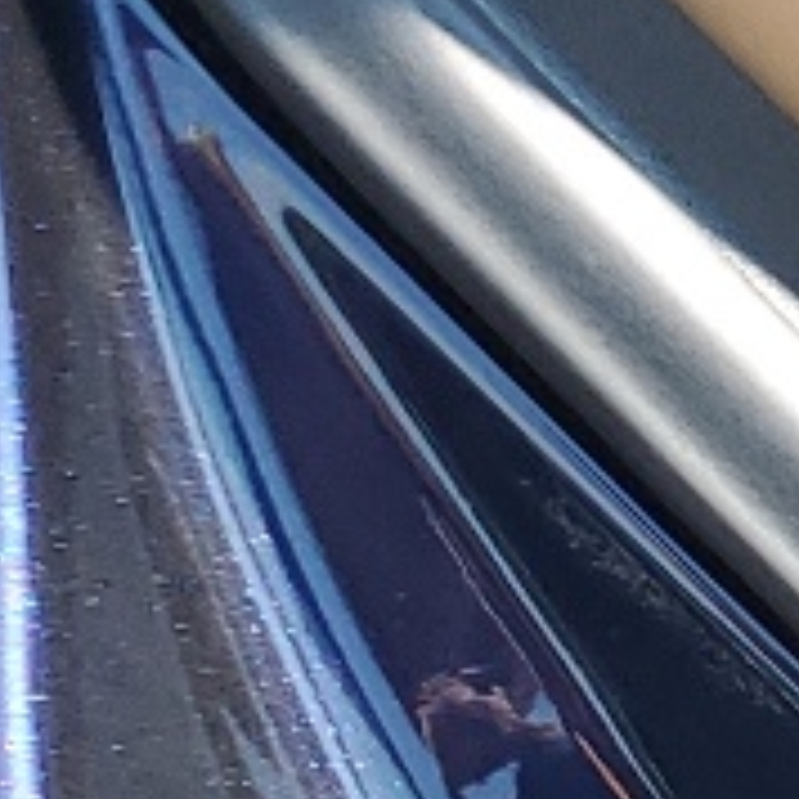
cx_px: 3349
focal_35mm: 207
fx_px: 5406
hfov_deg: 6.5
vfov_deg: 8.5
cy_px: 485
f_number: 1.5
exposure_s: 1/455
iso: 50
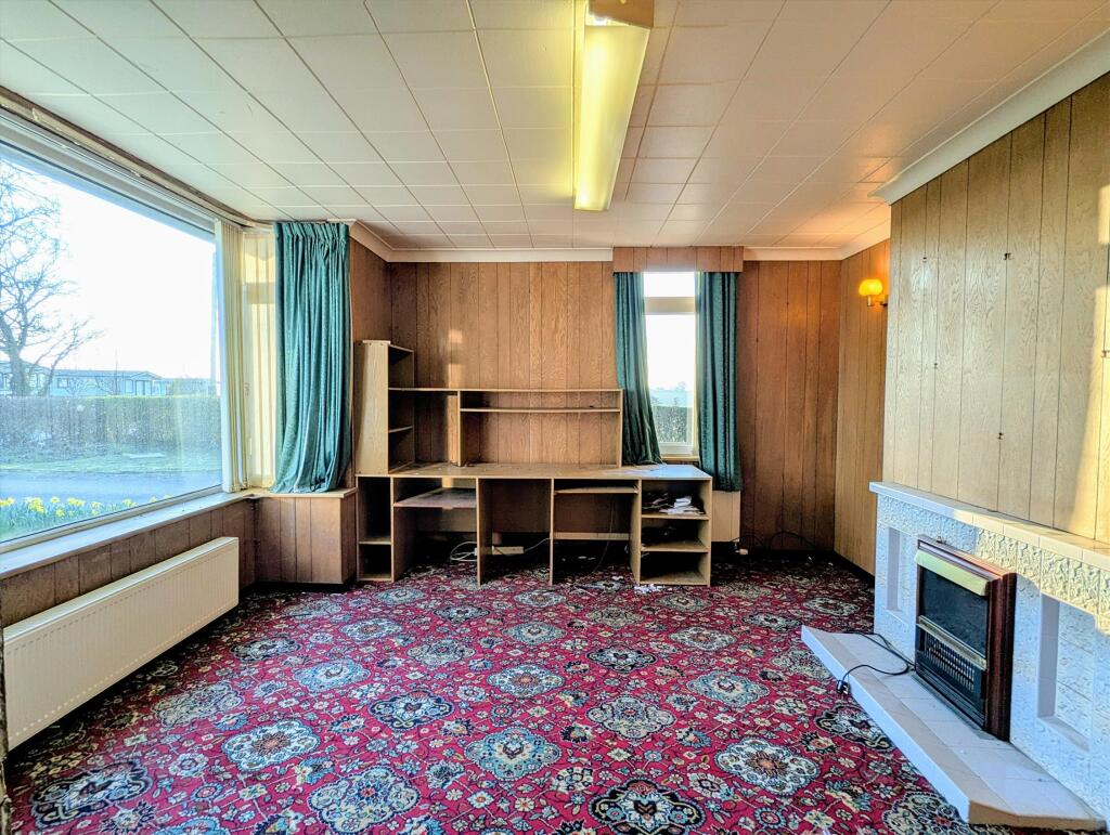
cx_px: 555
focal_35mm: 16
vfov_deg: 78.2
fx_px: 514
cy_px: 418
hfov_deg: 94.4
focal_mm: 2.35
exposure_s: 1/103
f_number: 2.2
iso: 40
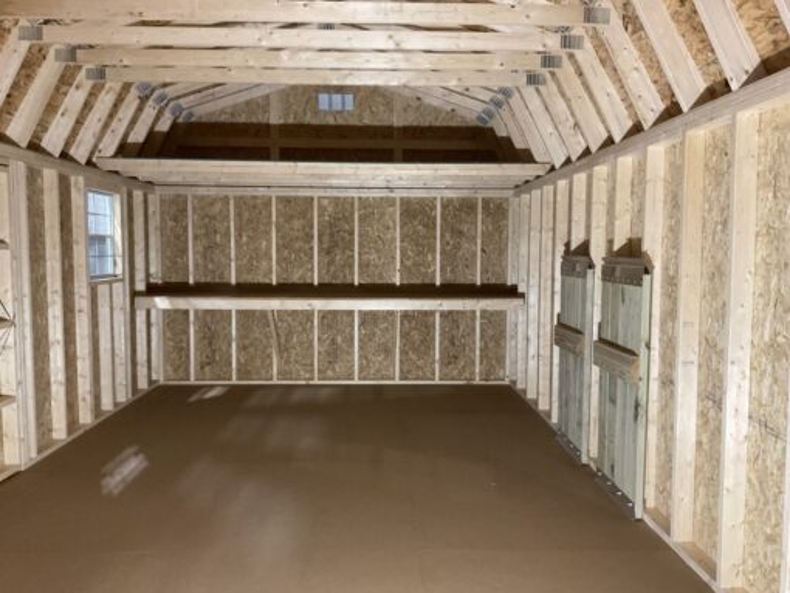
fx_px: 662
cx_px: 395
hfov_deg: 61.6
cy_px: 296
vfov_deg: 48.3
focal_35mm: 29
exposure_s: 1/60
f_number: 1.8
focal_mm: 3
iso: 250
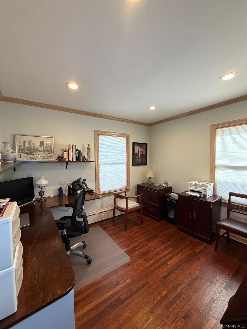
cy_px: 164
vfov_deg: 102.1
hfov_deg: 85.7
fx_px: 133
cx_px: 124
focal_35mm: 14
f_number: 2.2
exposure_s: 1/120
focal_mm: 2.22
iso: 320
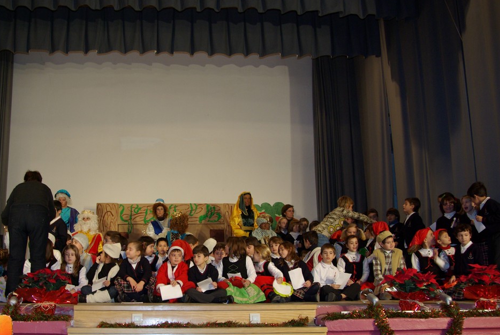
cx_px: 191
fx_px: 514
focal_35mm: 37
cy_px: 204
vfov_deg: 35.9
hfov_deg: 51.4
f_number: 4
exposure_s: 1/45
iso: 400
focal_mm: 18
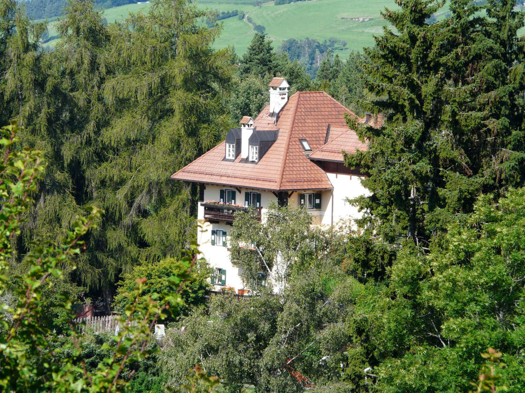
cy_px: 197
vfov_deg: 5.6
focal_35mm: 263
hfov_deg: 7.5
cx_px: 257
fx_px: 3988
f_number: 5.6
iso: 100
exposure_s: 1/320
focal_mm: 41.5
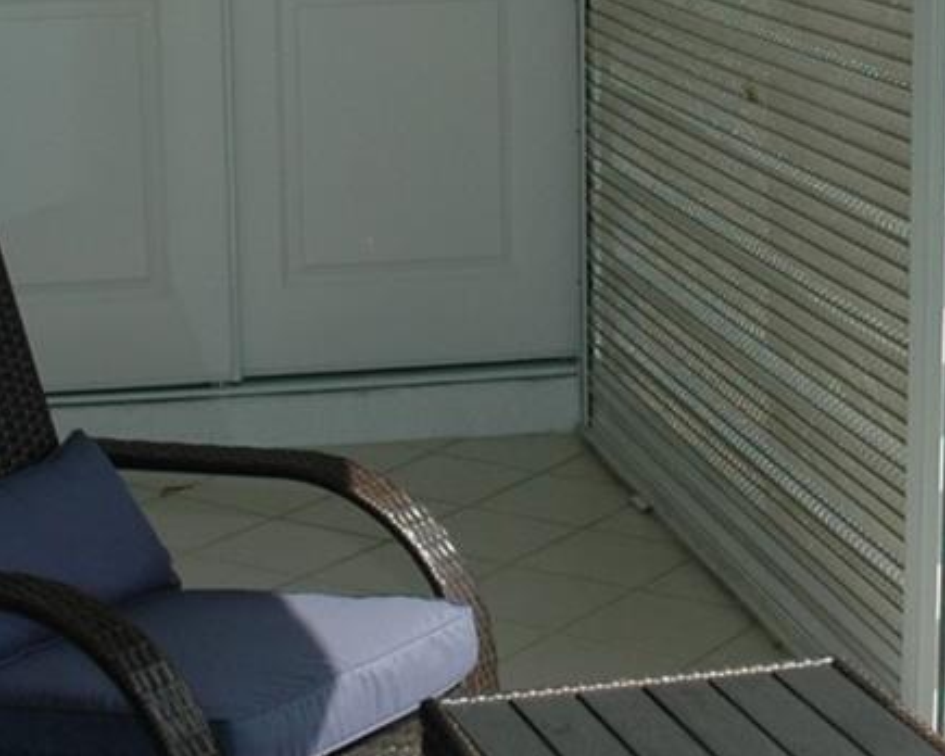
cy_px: 209
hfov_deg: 20.5
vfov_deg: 16.5
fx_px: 2601
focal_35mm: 93
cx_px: 272
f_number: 9
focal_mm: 18
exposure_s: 1/320
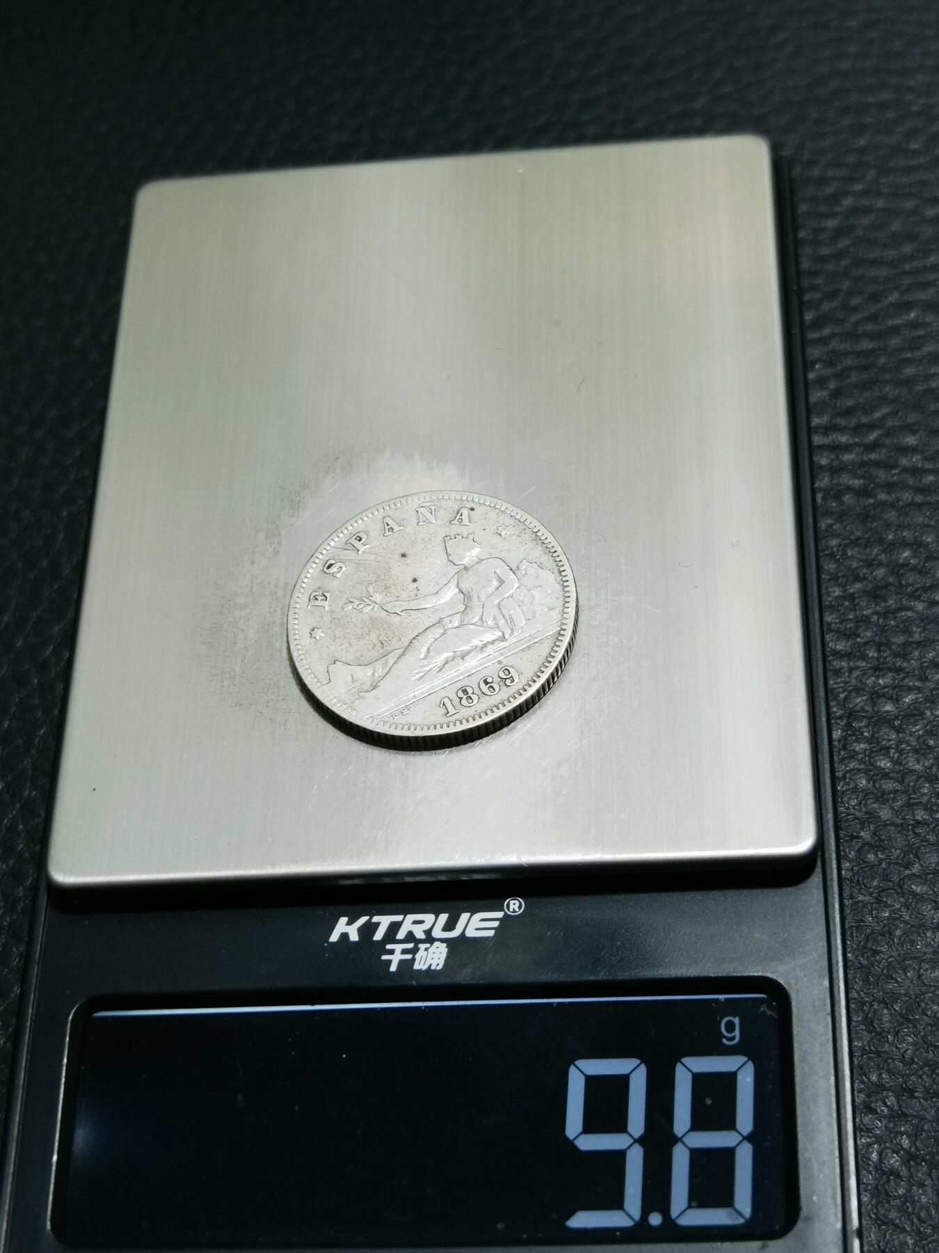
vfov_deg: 33.8
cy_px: 626
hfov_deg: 25.7
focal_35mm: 57
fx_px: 2062
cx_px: 470
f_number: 1.9
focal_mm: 6.67
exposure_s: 1/100
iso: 125
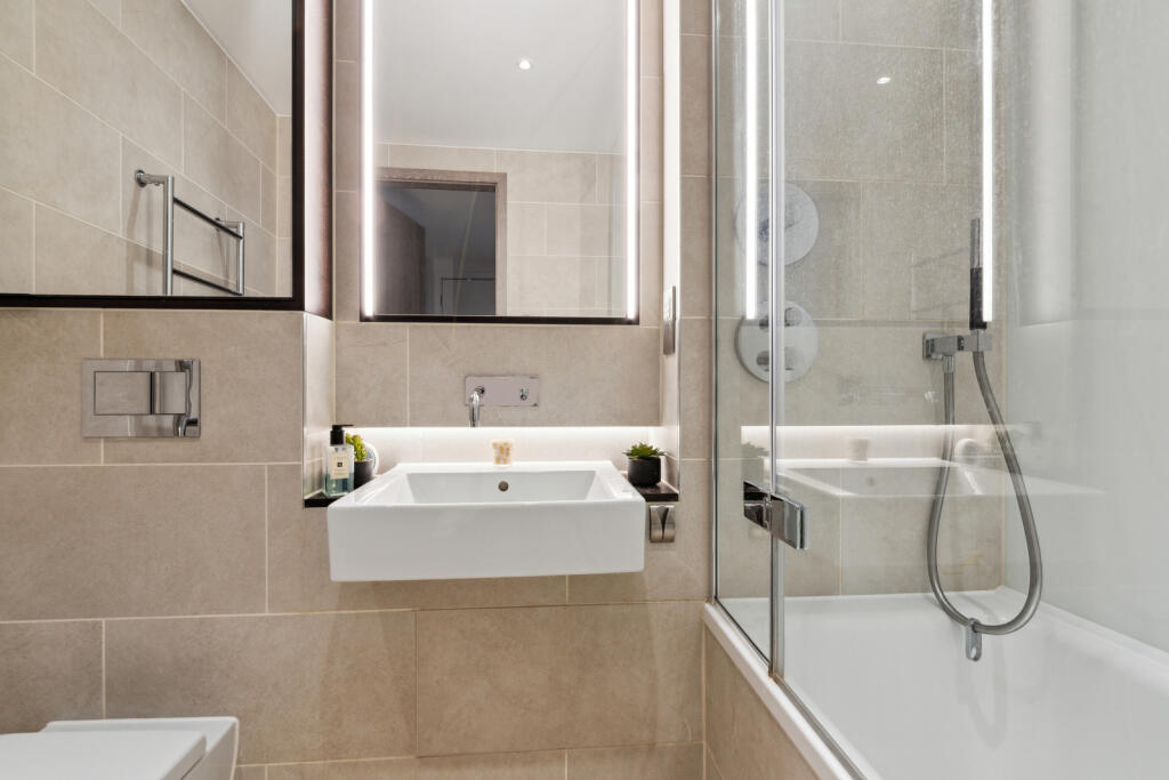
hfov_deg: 96.7
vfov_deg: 73.8
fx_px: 520
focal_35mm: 16
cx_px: 584
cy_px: 390
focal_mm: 16
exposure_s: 1/15
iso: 400
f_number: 11
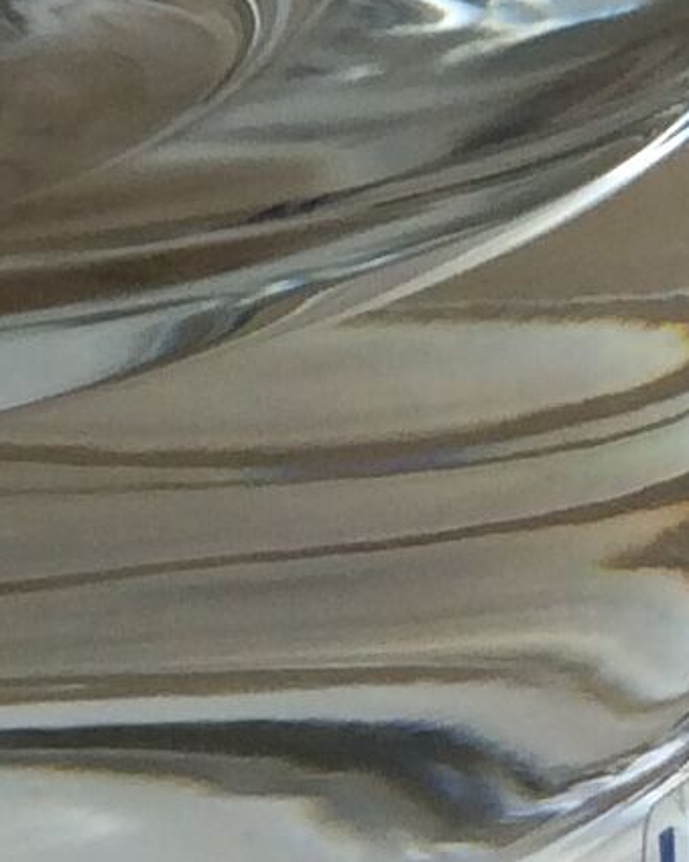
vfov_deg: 8.6
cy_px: -596
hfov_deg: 6.8
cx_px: -785
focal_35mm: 218
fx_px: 5559
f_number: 2.2
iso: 40
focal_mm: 4.15
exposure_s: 1/100
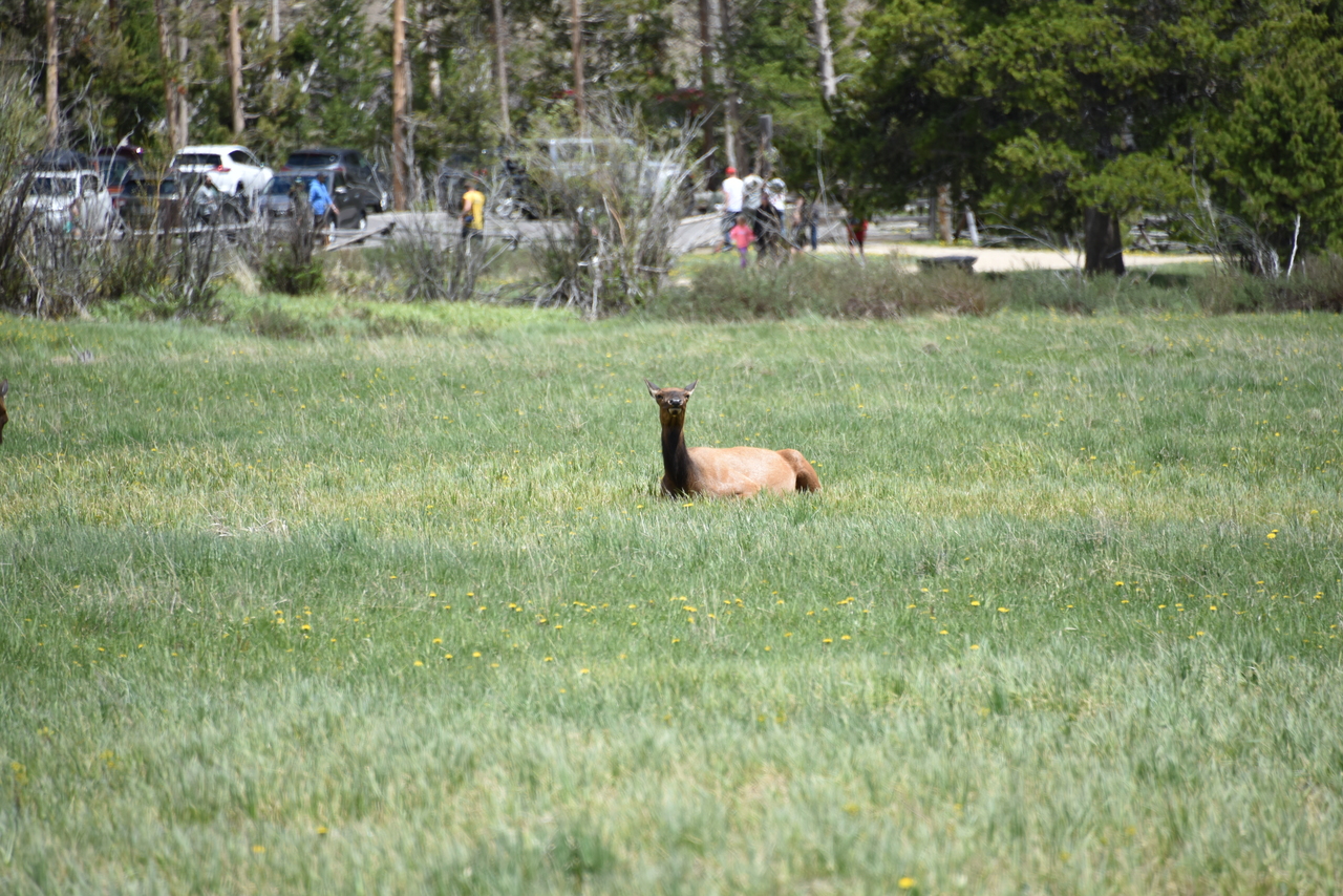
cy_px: 448
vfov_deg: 4.6
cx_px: 672
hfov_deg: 6.9
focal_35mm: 300
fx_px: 11193
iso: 200
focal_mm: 300
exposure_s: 1/640
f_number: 5.6
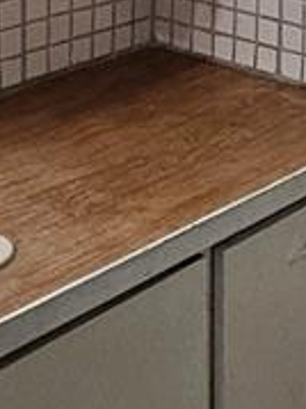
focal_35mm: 87
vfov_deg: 20.0
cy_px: -167
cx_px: 352
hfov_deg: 16.4
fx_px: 1027
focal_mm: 2.2
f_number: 2.2
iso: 250
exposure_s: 1/60
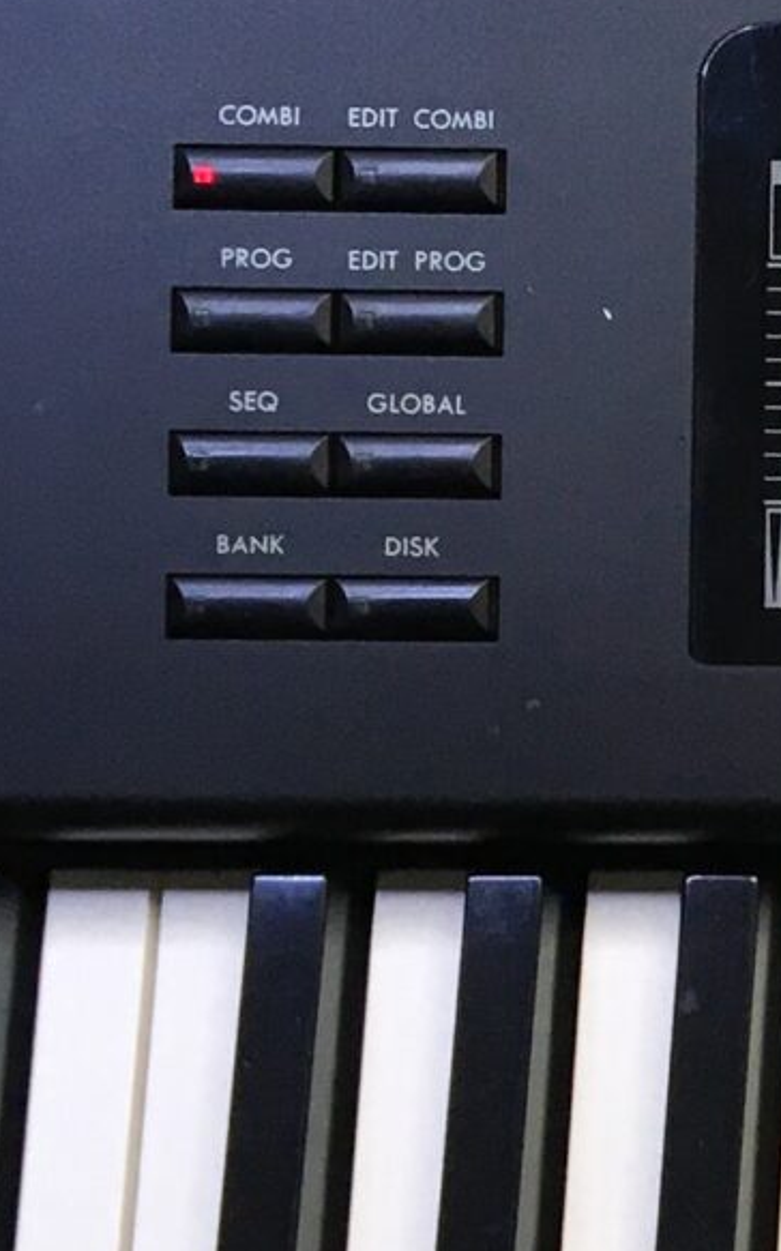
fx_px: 4601
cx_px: 1978
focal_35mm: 135
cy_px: 691
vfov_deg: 15.5
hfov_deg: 8.7
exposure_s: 1/33
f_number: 2.2
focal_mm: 4.15
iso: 32
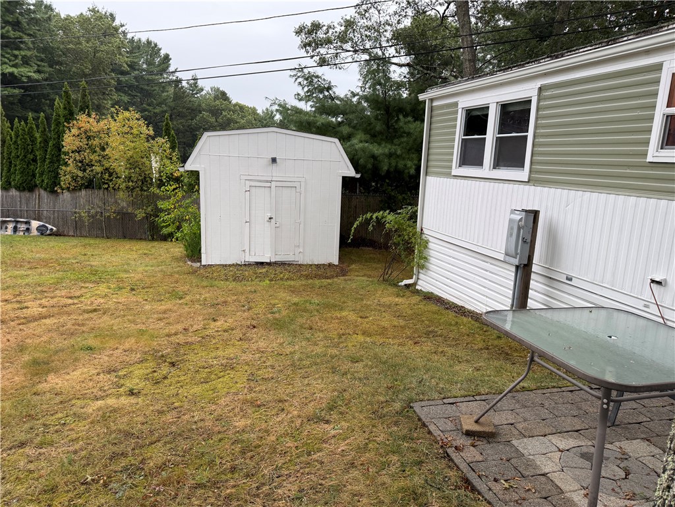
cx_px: 338
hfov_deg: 71.6
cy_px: 254
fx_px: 468
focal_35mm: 24
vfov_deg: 56.8
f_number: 1.78
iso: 100
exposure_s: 1/145
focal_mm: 6.76
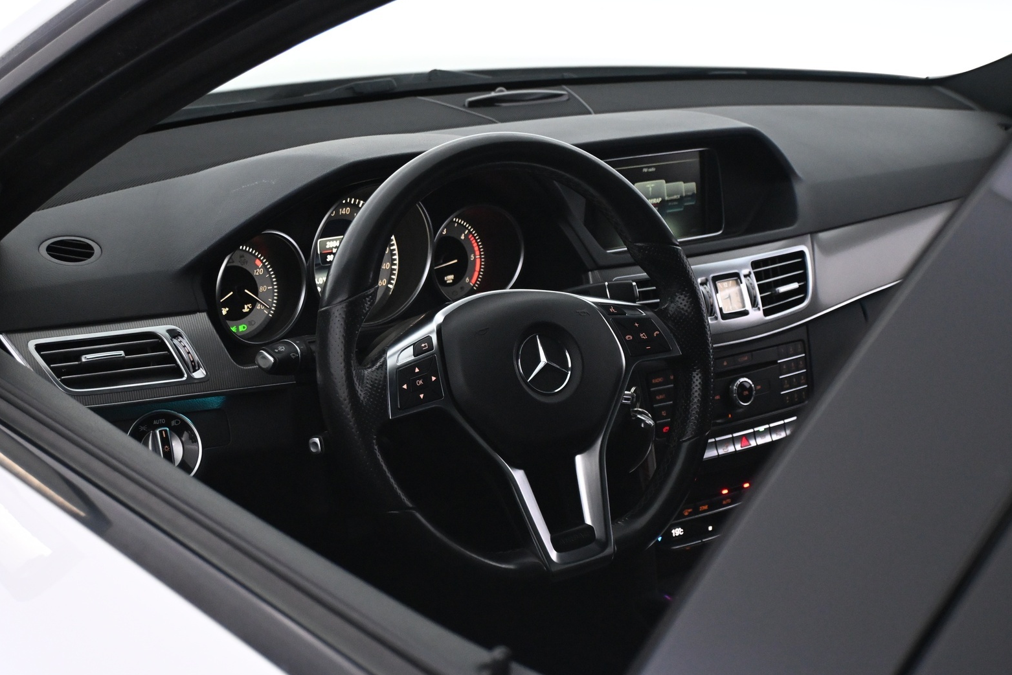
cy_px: 339
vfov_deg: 23.6
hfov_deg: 34.8
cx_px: 524
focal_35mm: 58
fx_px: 1617
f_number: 5.3
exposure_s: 1/60
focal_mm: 37
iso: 3600
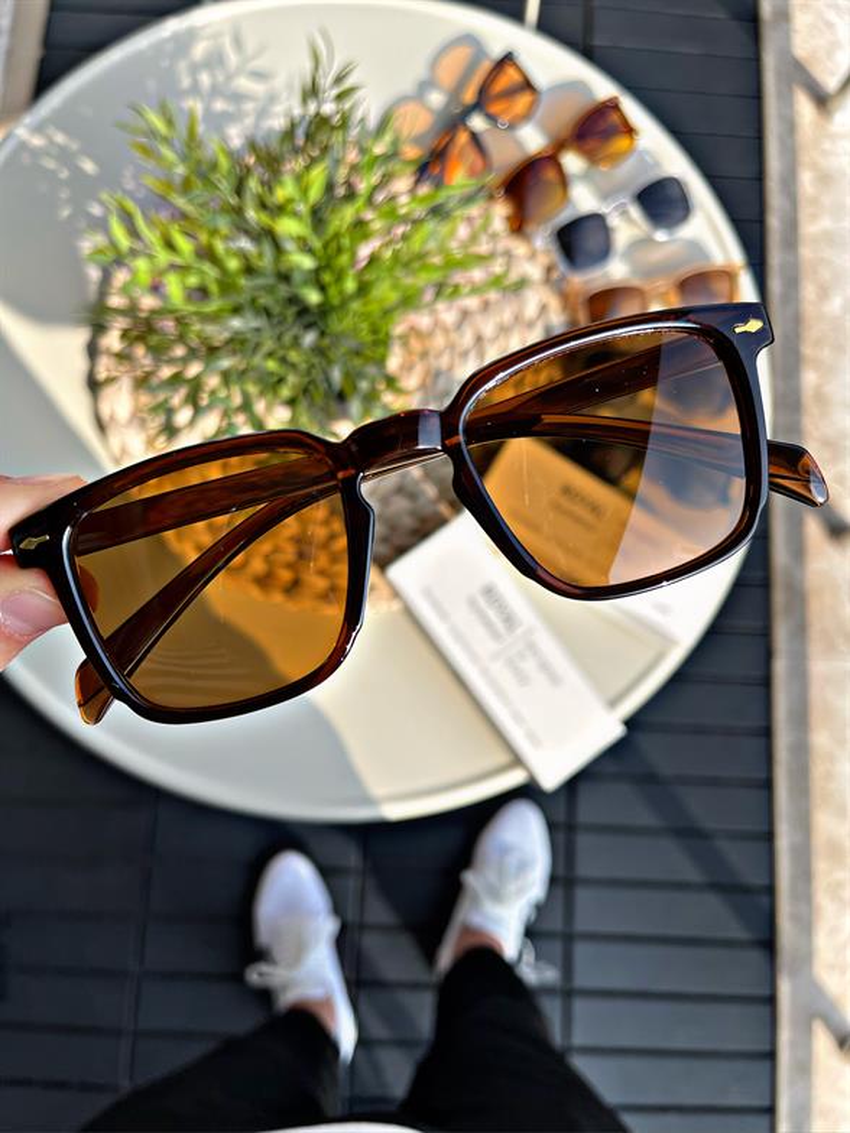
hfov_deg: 53.1
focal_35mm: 26
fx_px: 851
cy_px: 566
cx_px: 425
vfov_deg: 67.3
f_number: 1.6
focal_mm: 5.1
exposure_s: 1/1618
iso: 32
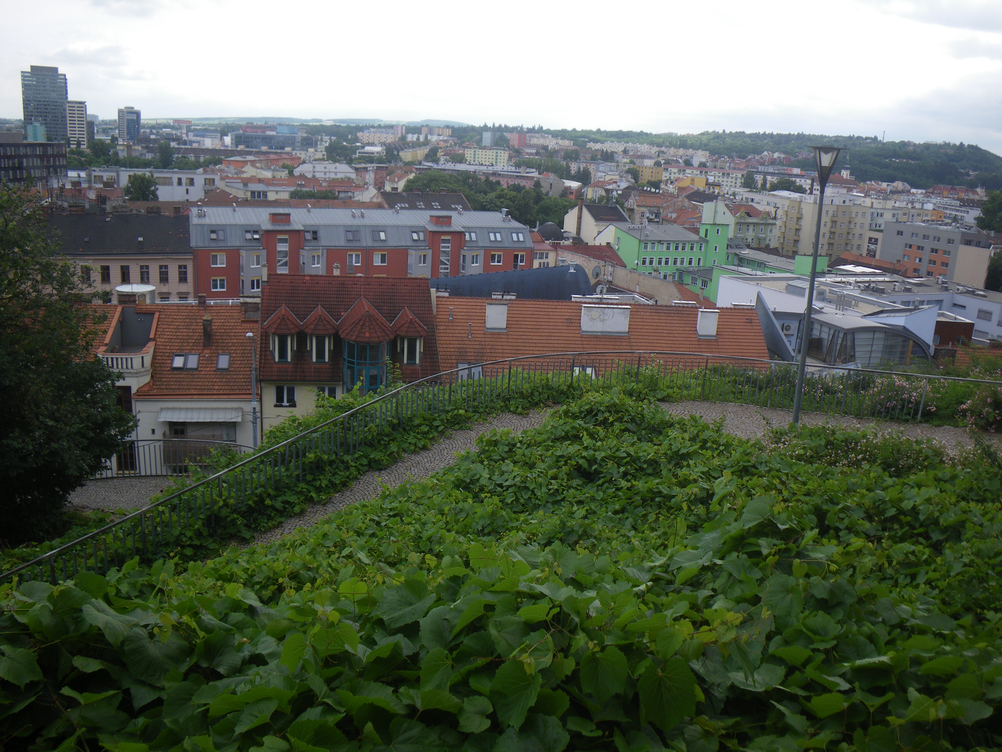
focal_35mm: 28
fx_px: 810
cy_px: 376
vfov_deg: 49.7
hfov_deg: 63.4
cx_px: 501
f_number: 4.2
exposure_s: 1/160
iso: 50
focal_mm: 5
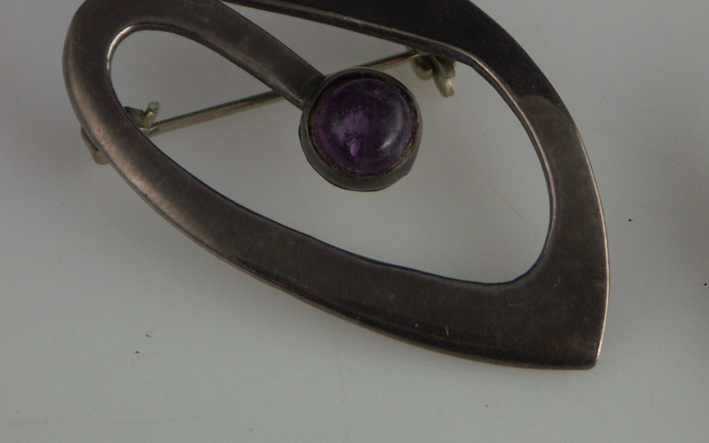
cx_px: 382
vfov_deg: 4.2
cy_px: 160
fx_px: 6010
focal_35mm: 311
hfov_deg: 6.8
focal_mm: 50.8
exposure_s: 1/125
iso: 100
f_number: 3.5
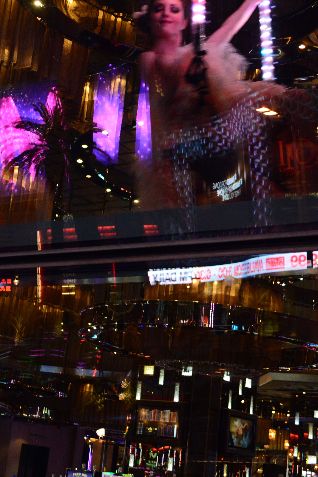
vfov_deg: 29.8
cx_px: 125
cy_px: 140
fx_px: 885
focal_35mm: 67
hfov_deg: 20.4
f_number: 4.5
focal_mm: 29
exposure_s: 1/30
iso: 1600
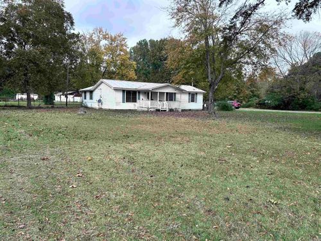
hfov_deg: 67.3
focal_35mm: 26
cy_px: 120
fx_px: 241
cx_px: 160
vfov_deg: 53.1
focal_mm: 5.7
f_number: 1.5
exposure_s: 1/1009
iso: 50
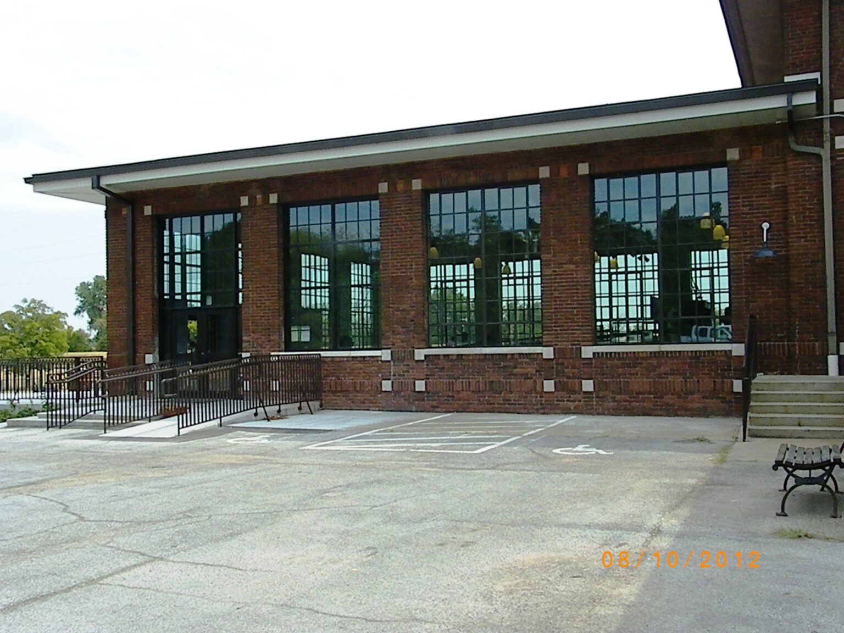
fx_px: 927
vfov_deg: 37.7
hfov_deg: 49.0
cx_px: 422
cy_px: 316
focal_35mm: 38
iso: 400
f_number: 8
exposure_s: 1/640
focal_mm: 6.8
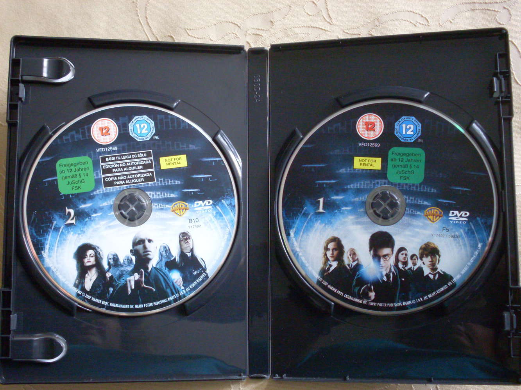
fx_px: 738
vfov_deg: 29.7
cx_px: 260
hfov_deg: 38.9
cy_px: 195
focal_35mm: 49
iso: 200
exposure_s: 1/15
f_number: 3.1
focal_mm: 8.1
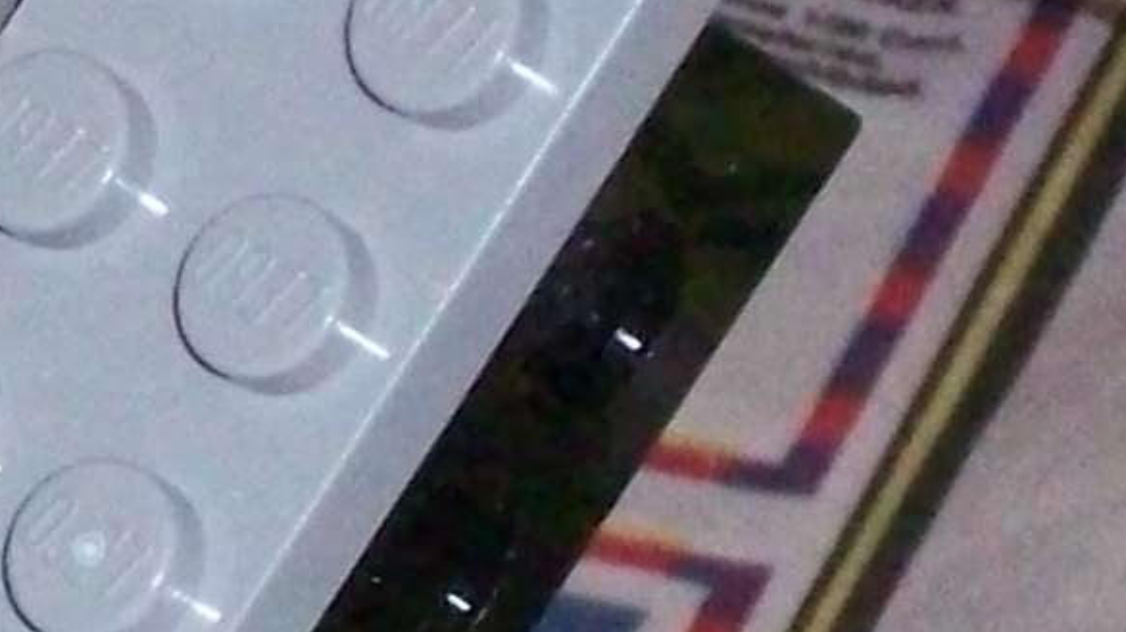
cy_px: 903
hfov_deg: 3.4
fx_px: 18831
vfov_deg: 1.9
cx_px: -367
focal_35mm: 631
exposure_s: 1/257
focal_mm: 18.6
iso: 400
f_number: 5.2
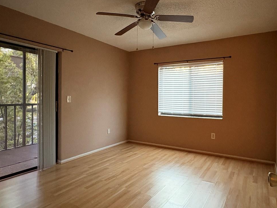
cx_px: 161
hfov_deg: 73.4
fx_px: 184
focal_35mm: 23
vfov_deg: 58.8
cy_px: 101
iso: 640
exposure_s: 1/40
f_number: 2.2
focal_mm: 2.22
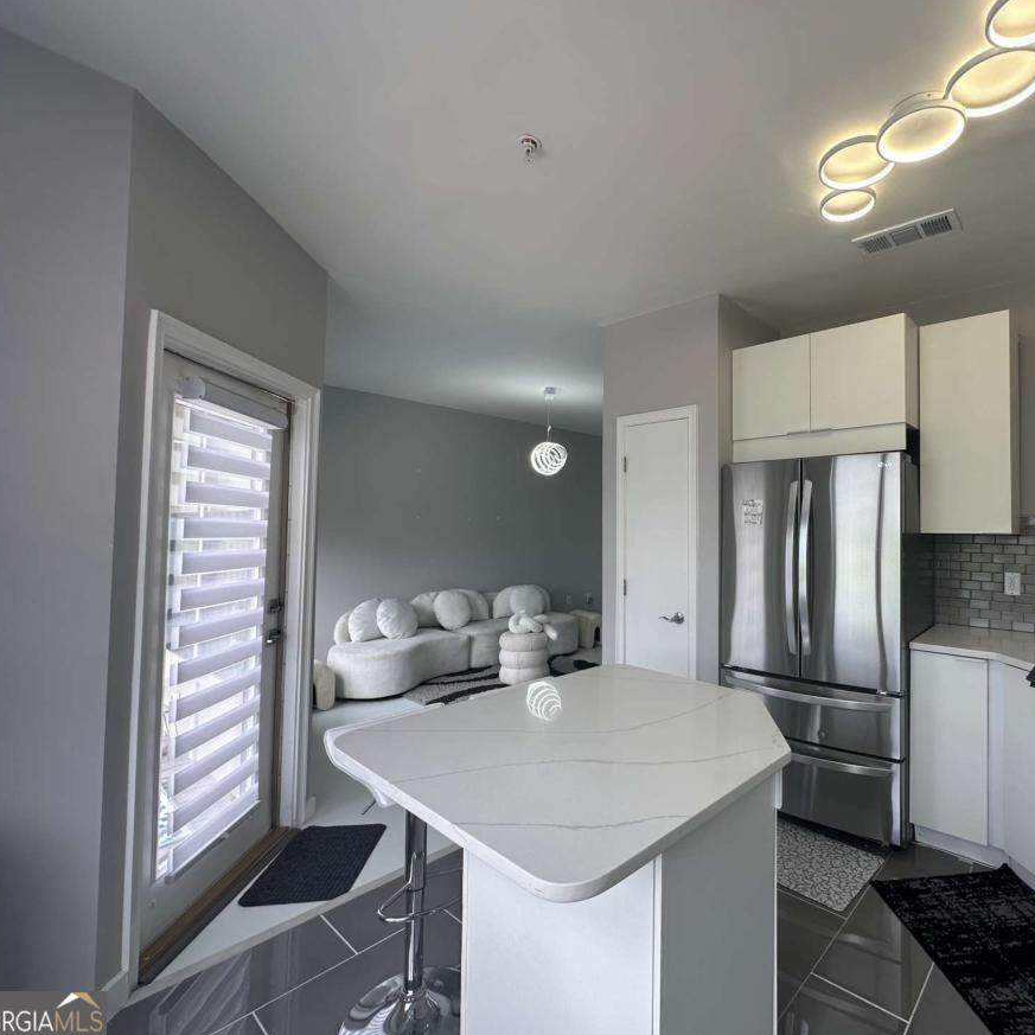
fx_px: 575
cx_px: 658
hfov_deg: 82.1
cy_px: 511
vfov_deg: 84.0
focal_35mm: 17
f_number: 2.2
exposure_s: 1/110
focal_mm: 2.22
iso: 40
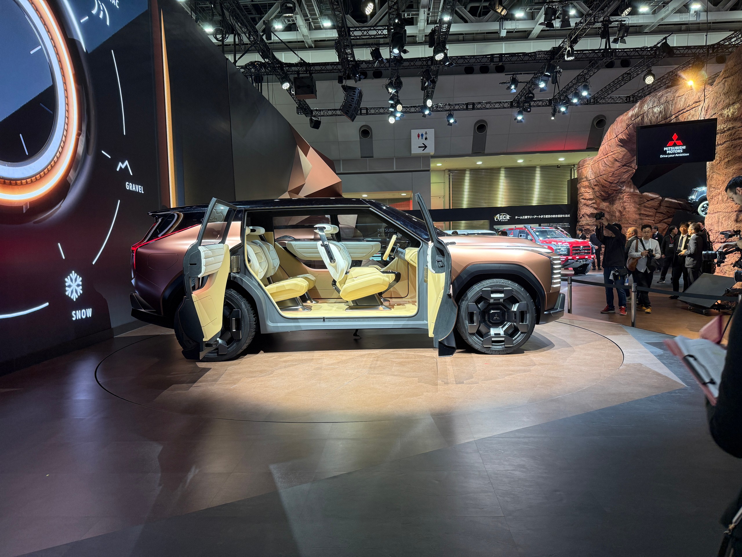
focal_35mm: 24
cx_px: 371
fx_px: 514
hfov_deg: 71.6
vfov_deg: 56.8
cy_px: 278
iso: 160
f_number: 1.78
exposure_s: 1/60
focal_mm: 6.76
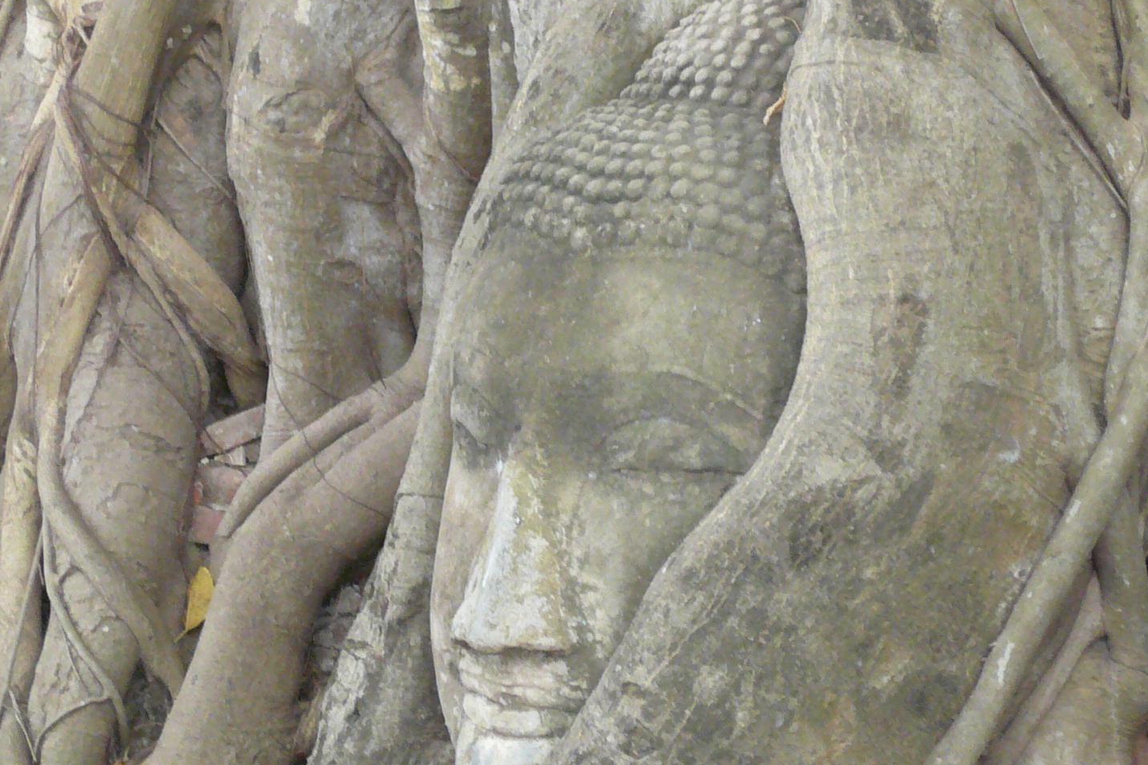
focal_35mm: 141
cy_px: 402
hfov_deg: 14.6
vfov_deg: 9.7
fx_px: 4496
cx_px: 604
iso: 160
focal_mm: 10.3
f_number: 4.1
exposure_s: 1/30
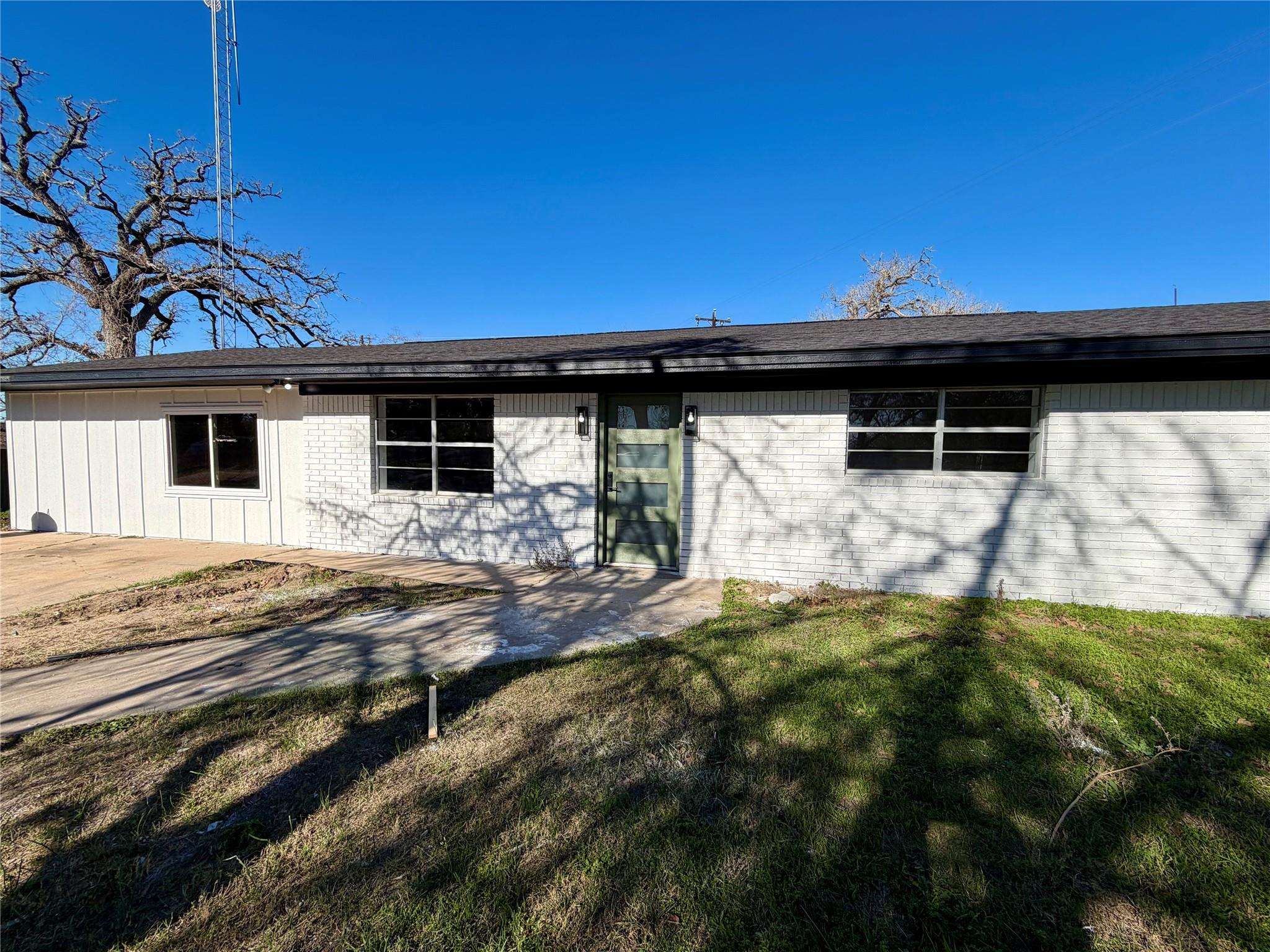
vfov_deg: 85.7
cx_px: 635
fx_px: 514
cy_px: 476
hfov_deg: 102.1
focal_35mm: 14
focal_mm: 2.22
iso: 20
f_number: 2.2
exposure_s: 1/853
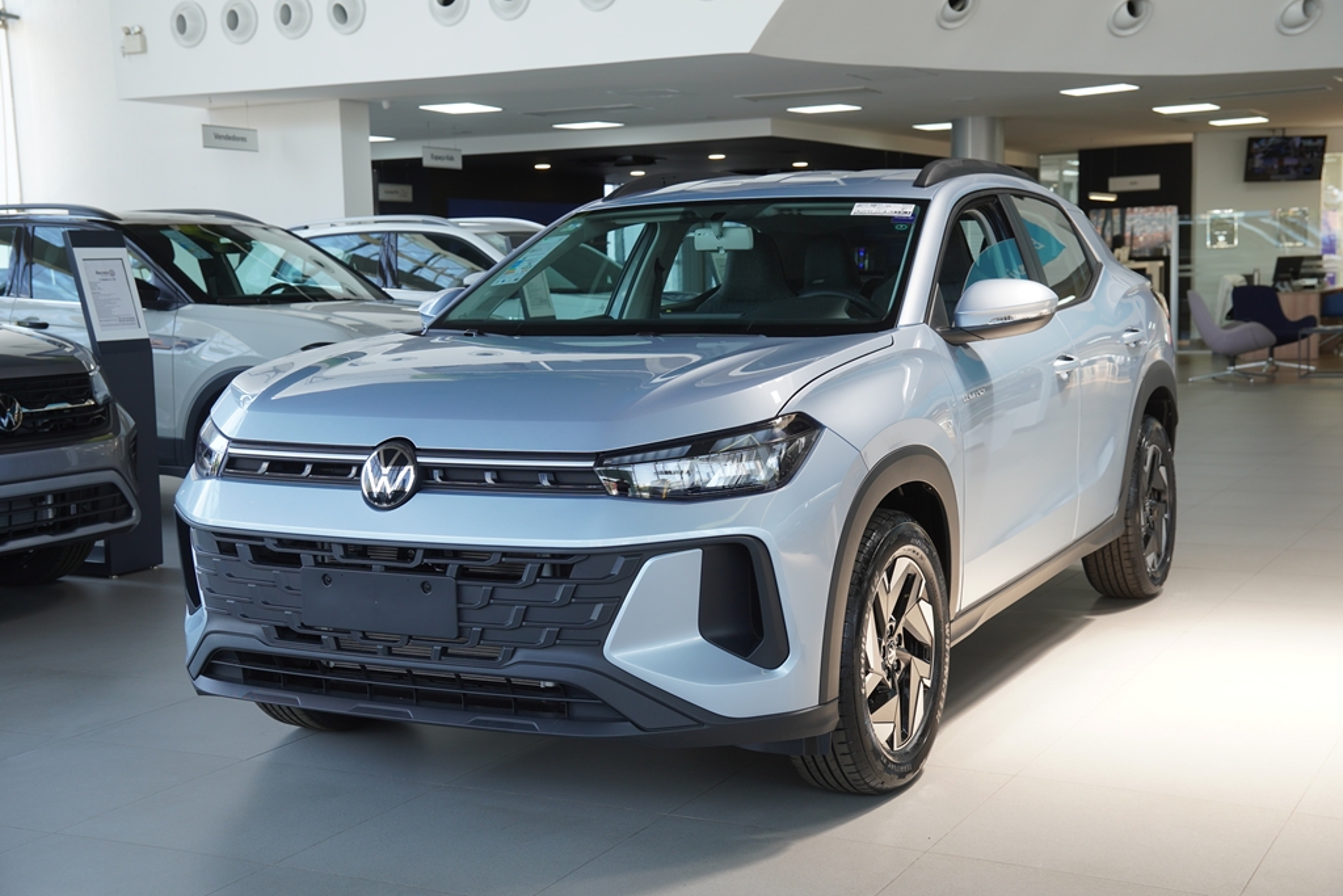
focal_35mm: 46
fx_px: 1735
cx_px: 672
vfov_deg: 29.0
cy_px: 448
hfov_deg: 42.3
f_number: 4
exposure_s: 1/60
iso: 125
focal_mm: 31
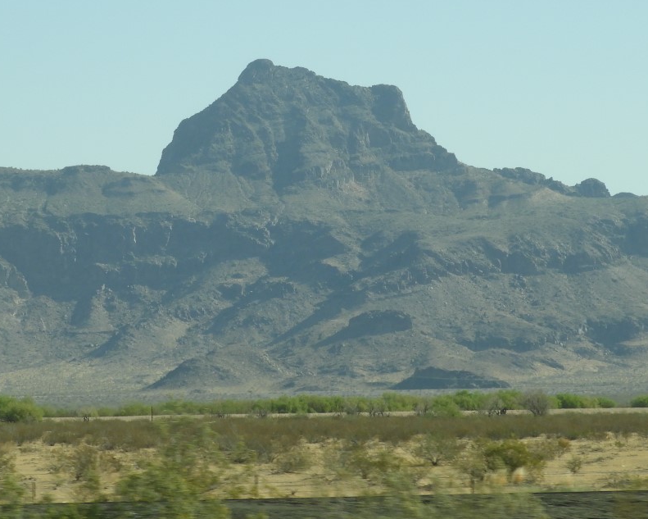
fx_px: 4603
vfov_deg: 6.4
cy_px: 150
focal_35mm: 240
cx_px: 292
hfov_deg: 8.1
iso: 100
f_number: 5
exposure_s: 1/500
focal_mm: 24.2
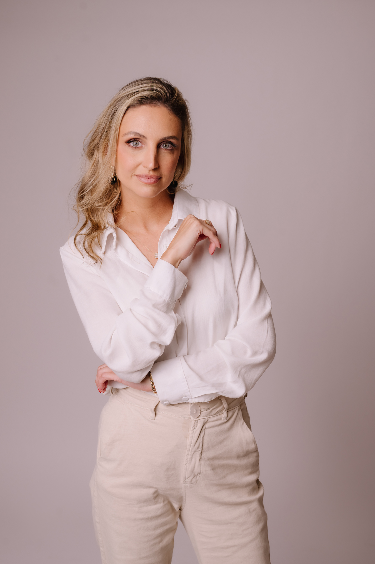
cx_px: 188
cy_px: 282
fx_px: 782
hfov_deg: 27.0
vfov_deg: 39.6
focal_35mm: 50
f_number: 5
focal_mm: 50
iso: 100
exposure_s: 1/160
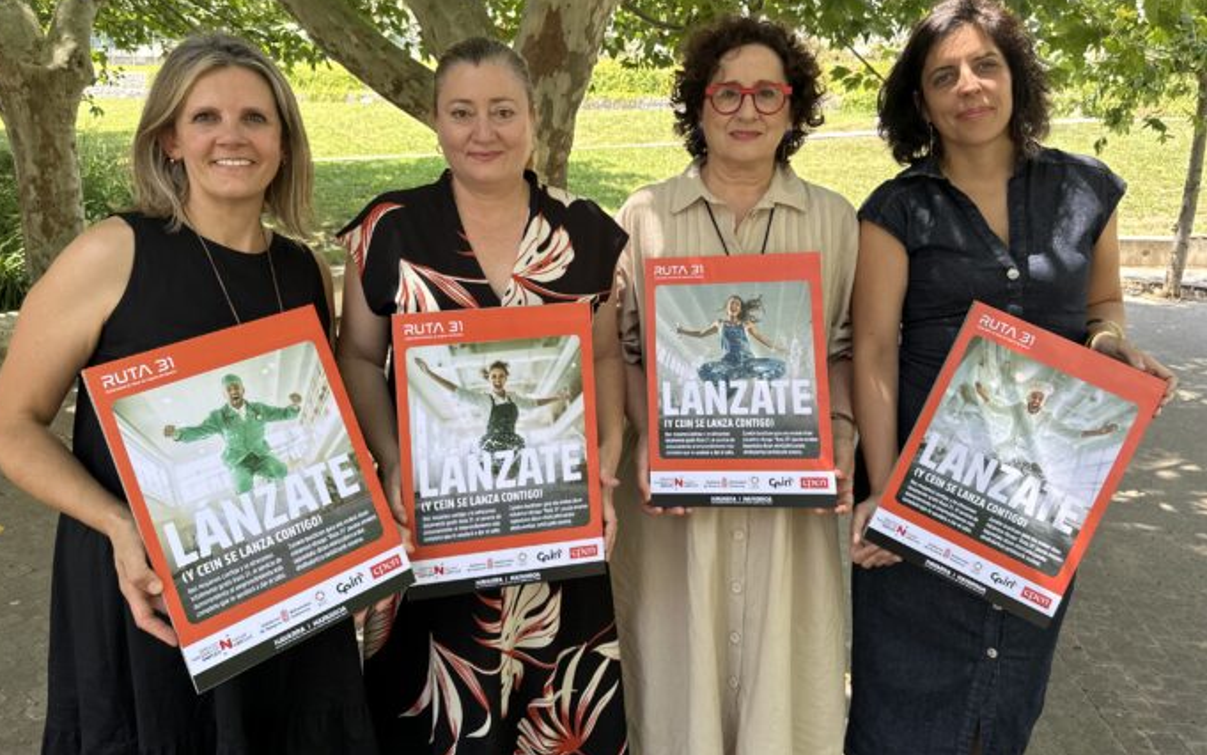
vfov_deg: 47.3
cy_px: 301
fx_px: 855
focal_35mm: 26
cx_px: 592
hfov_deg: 70.4
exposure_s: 1/323
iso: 80
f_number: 1.78
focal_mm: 6.86
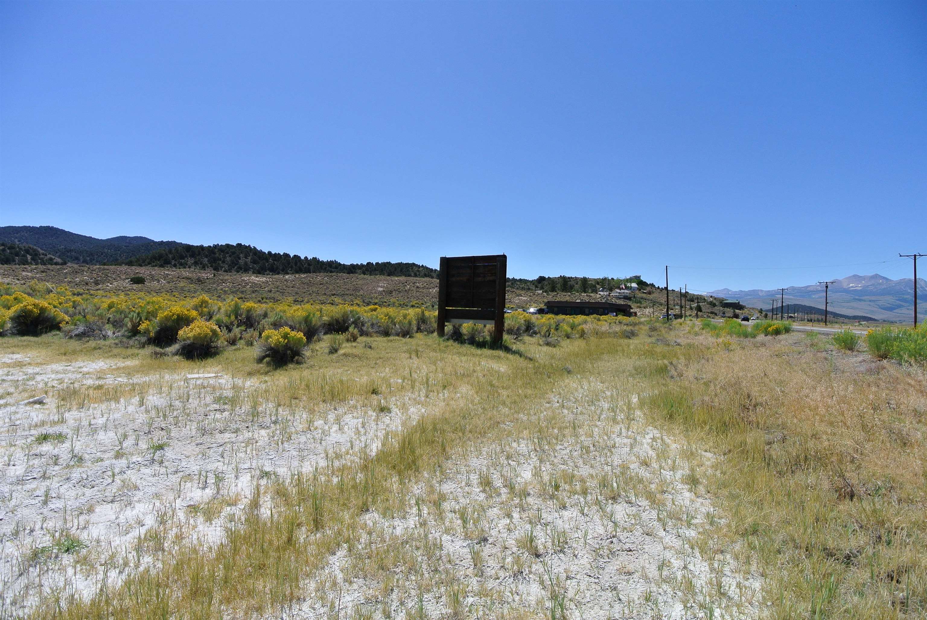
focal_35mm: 18
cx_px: 464
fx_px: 464
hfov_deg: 89.9
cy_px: 310
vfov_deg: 67.5
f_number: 5
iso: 100
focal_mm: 6.7
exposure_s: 1/800
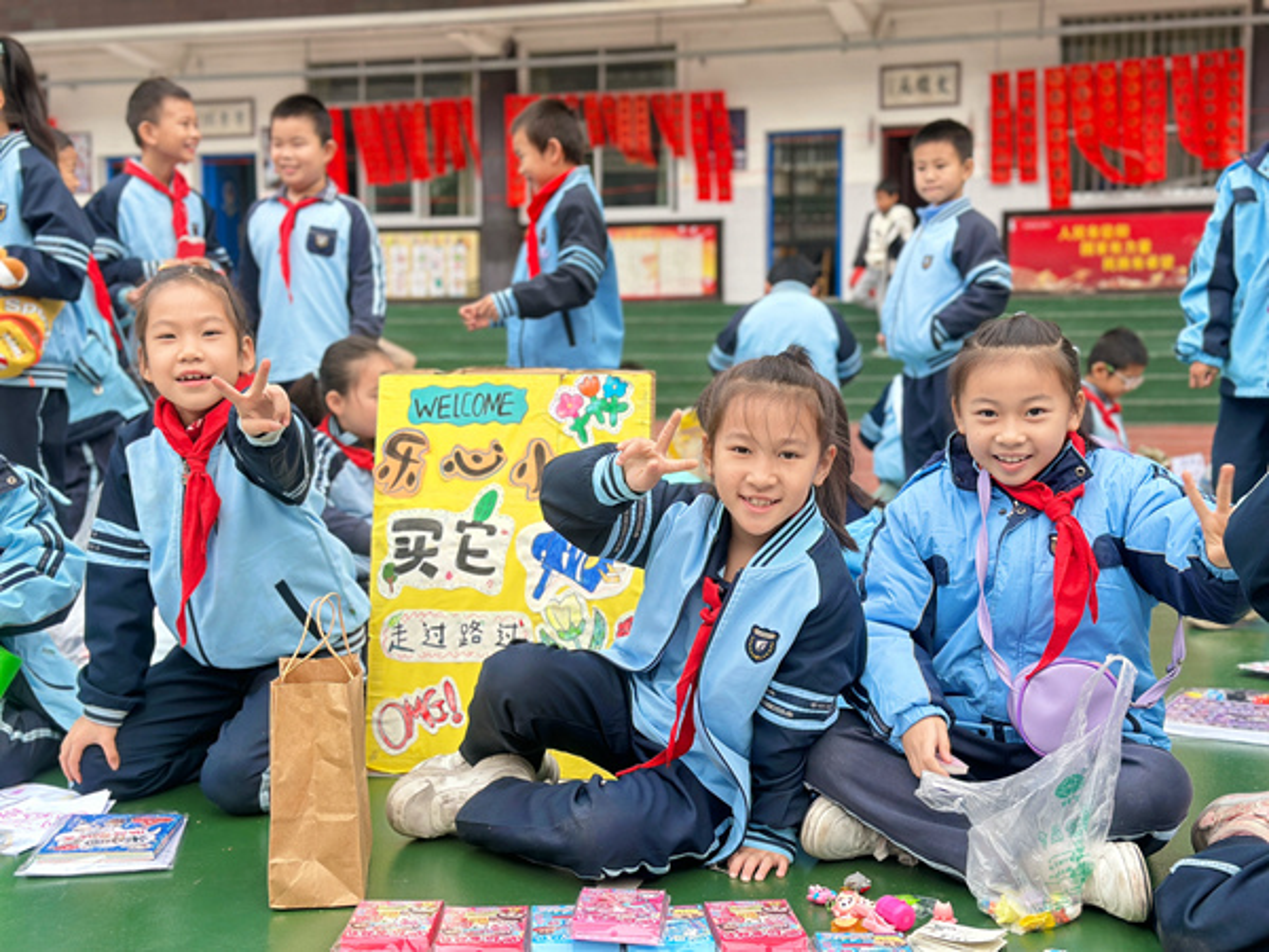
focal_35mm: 48
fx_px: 1760
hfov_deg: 39.7
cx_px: 634
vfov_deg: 30.3
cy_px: 476
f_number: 1.78
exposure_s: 1/319
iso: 80
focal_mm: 6.86
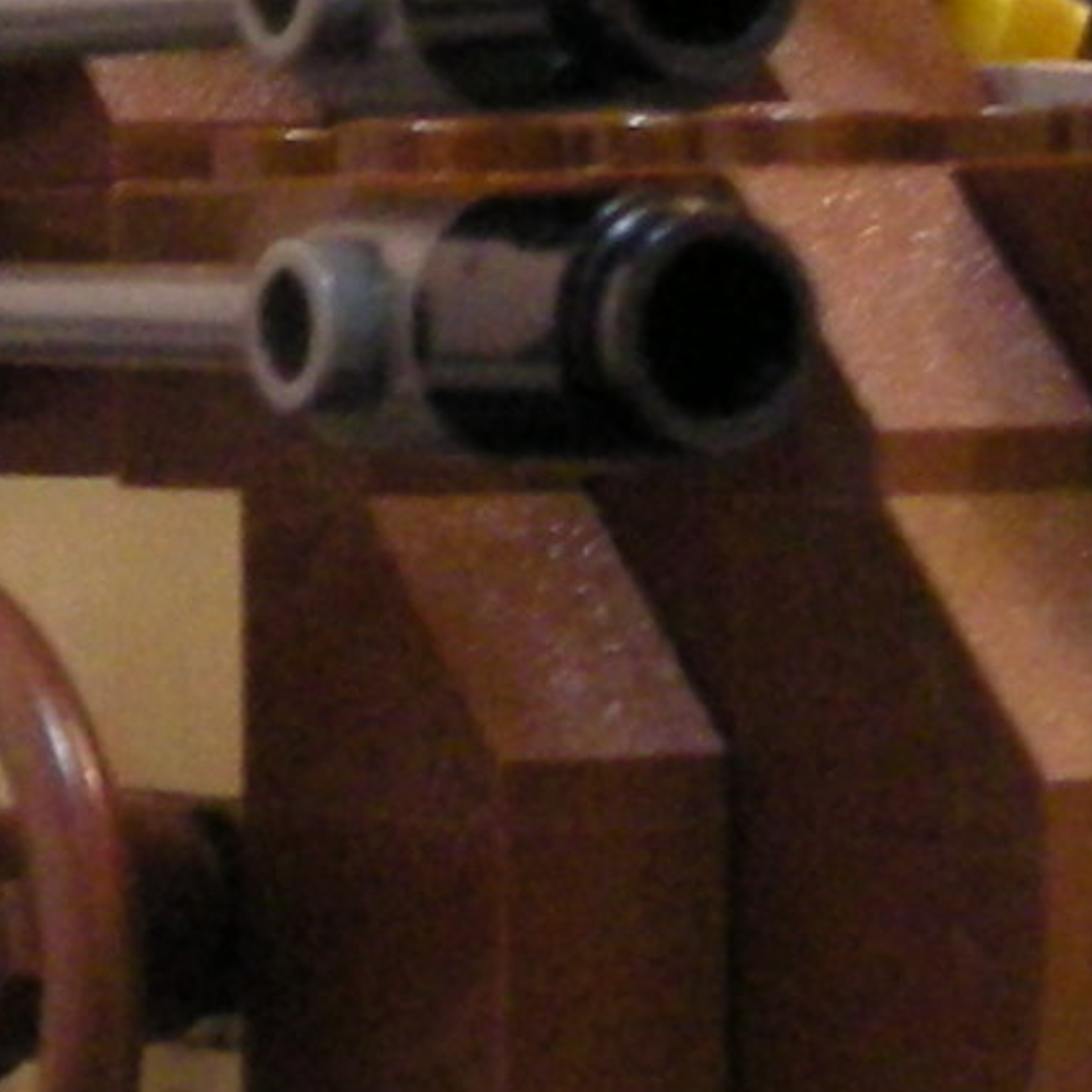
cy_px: 49
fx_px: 6817
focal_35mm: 191
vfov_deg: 9.1
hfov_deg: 9.0
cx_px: -224
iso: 400
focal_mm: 5.7
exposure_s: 1/16.1
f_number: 2.8
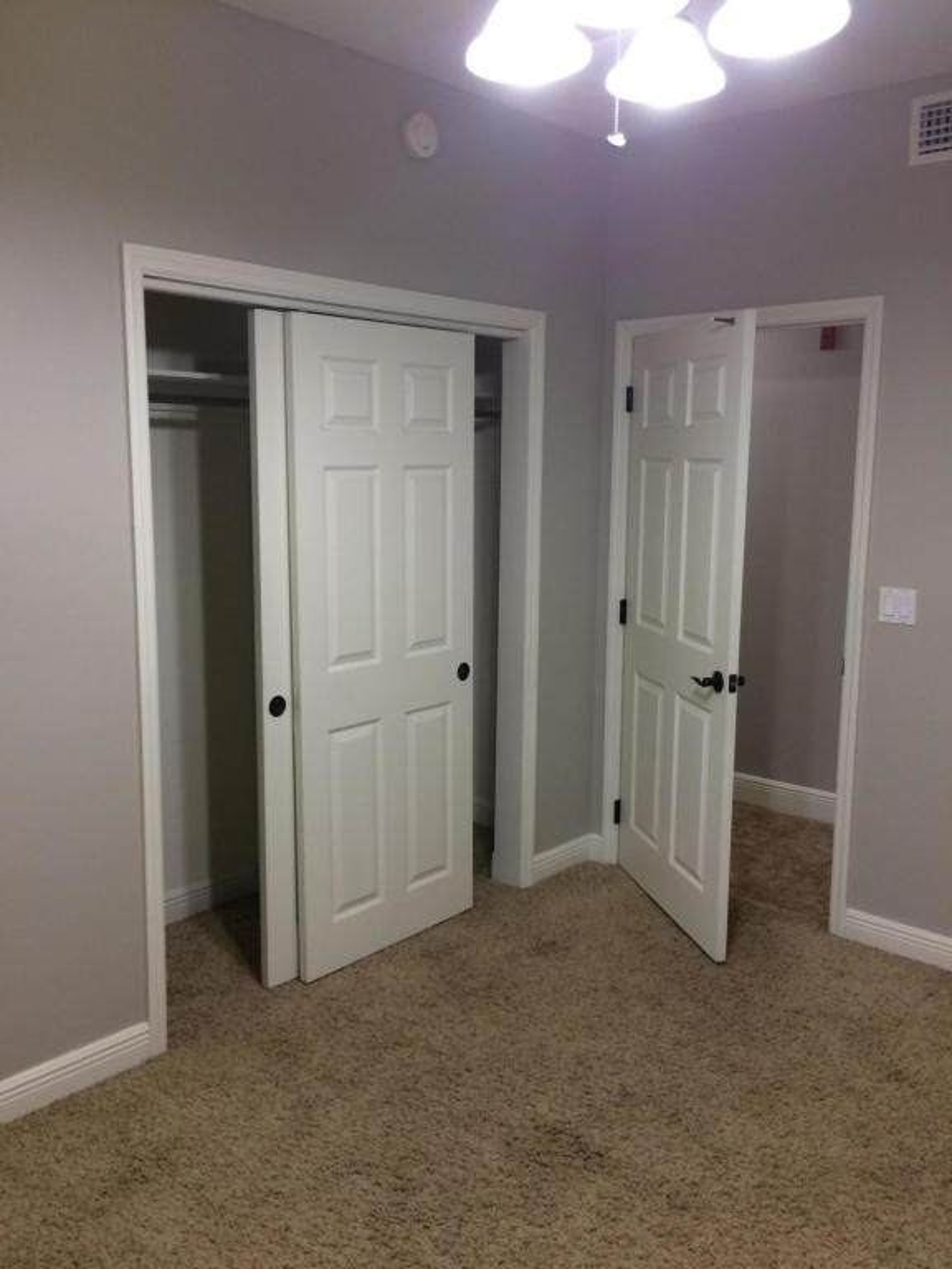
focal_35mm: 29
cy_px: 634
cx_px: 476
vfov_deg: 61.7
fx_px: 1063
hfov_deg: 48.2
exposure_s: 1/30
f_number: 2.2
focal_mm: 4.15
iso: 80
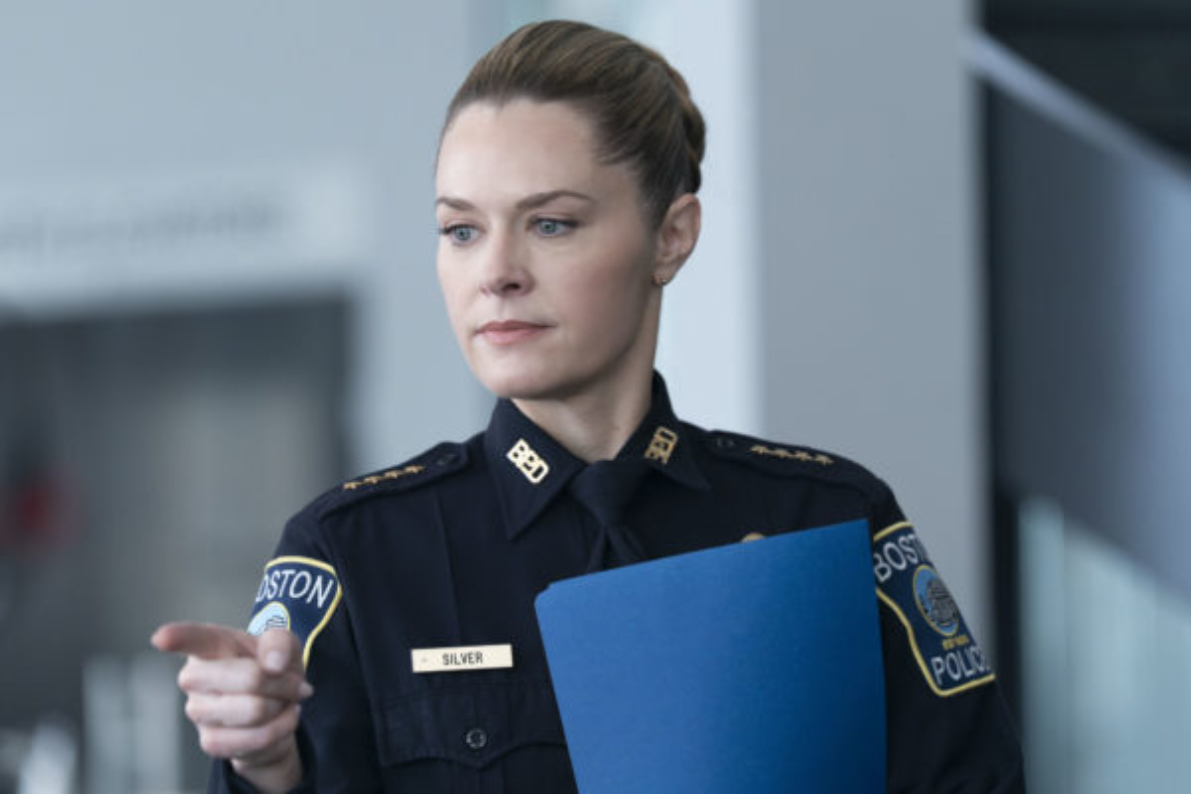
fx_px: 6517
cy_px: 397
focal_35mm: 197
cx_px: 596
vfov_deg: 7.0
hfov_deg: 10.4
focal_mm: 197
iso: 2000
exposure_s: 1/125
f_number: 4
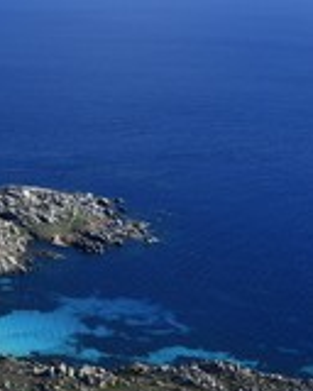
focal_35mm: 84
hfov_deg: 16.2
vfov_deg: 22.7
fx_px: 973
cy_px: 183
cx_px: -196
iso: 320
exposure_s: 1/1000
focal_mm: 34
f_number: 7.1
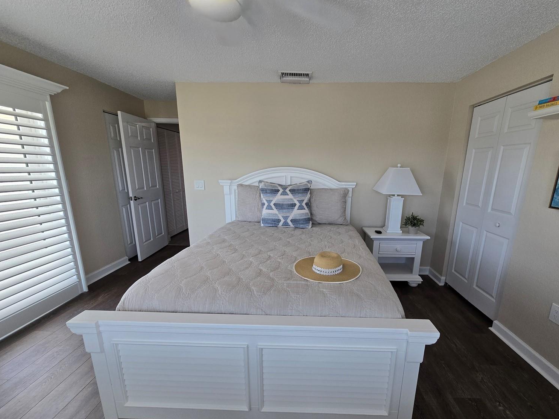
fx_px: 226
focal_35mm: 14
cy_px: 224
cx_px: 300
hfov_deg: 101.9
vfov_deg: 85.5
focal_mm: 2.2
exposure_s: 1/120
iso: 64
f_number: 2.2
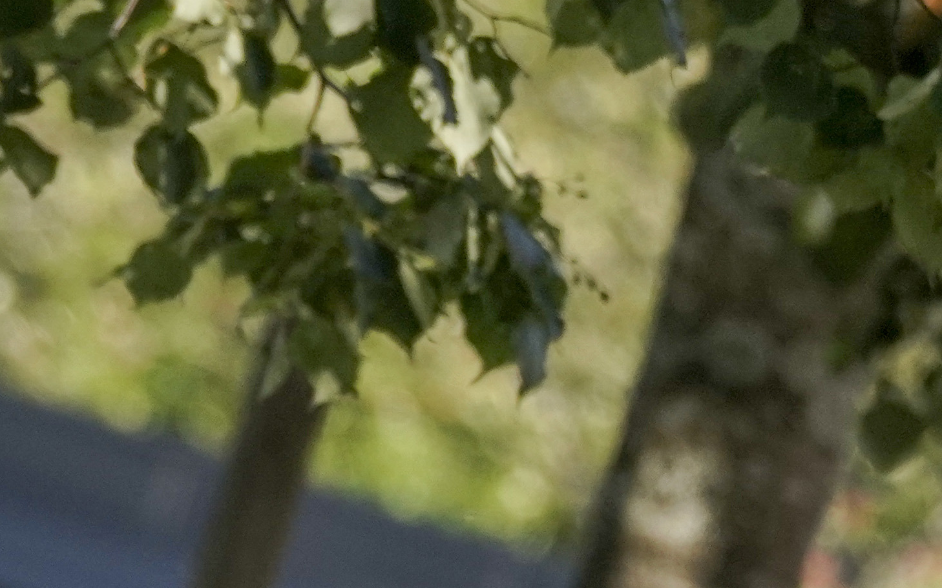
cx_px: 2310
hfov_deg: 1.7
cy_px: 1401
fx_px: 31215
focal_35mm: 1216
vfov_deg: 1.1
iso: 640
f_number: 5.6
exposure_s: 1/640
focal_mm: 183
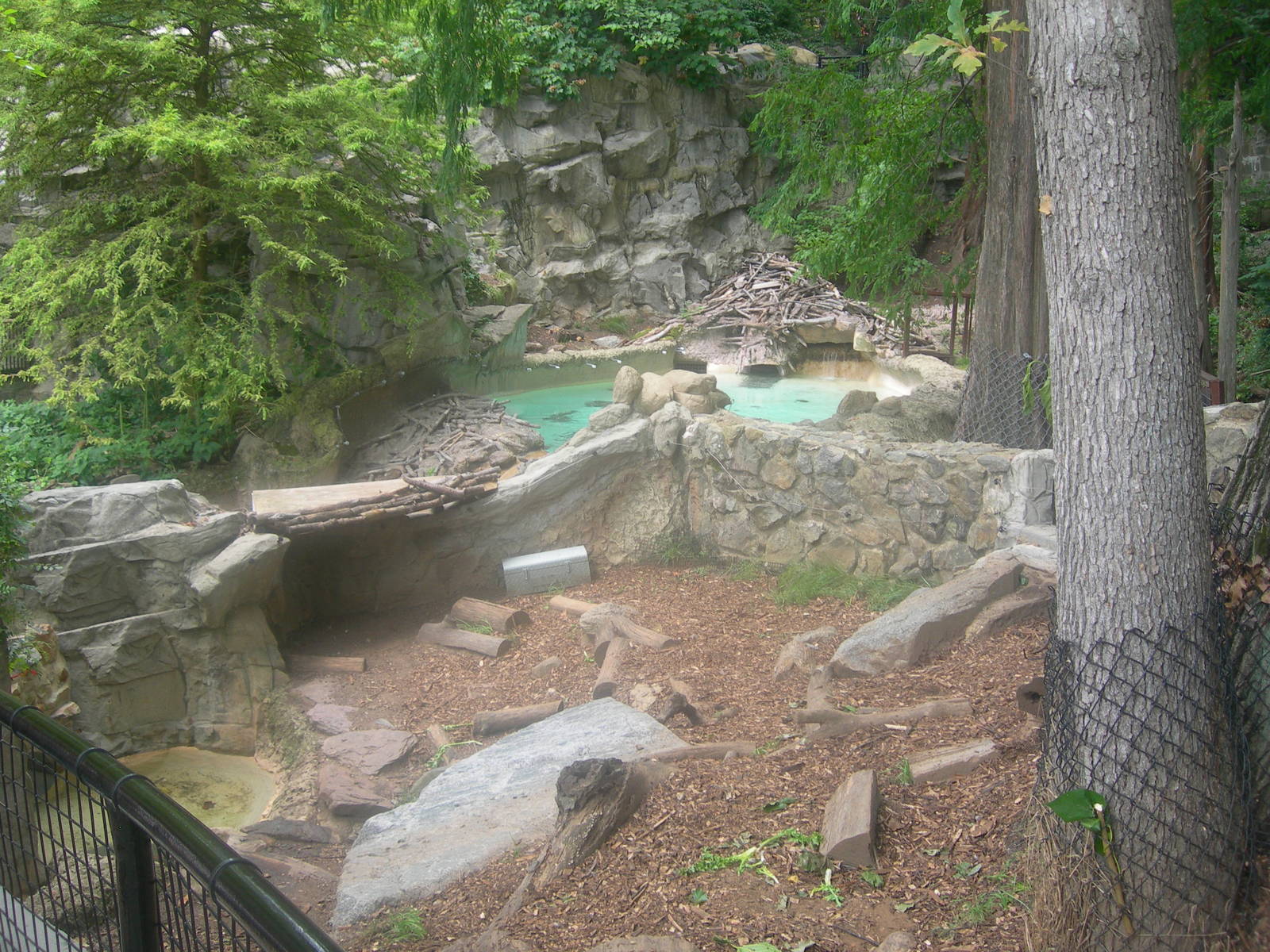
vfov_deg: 37.7
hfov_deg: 49.0
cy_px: 476
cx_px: 635
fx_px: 1394
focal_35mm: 38
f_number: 2.8
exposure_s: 1/65.5
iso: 50
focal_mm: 7.8
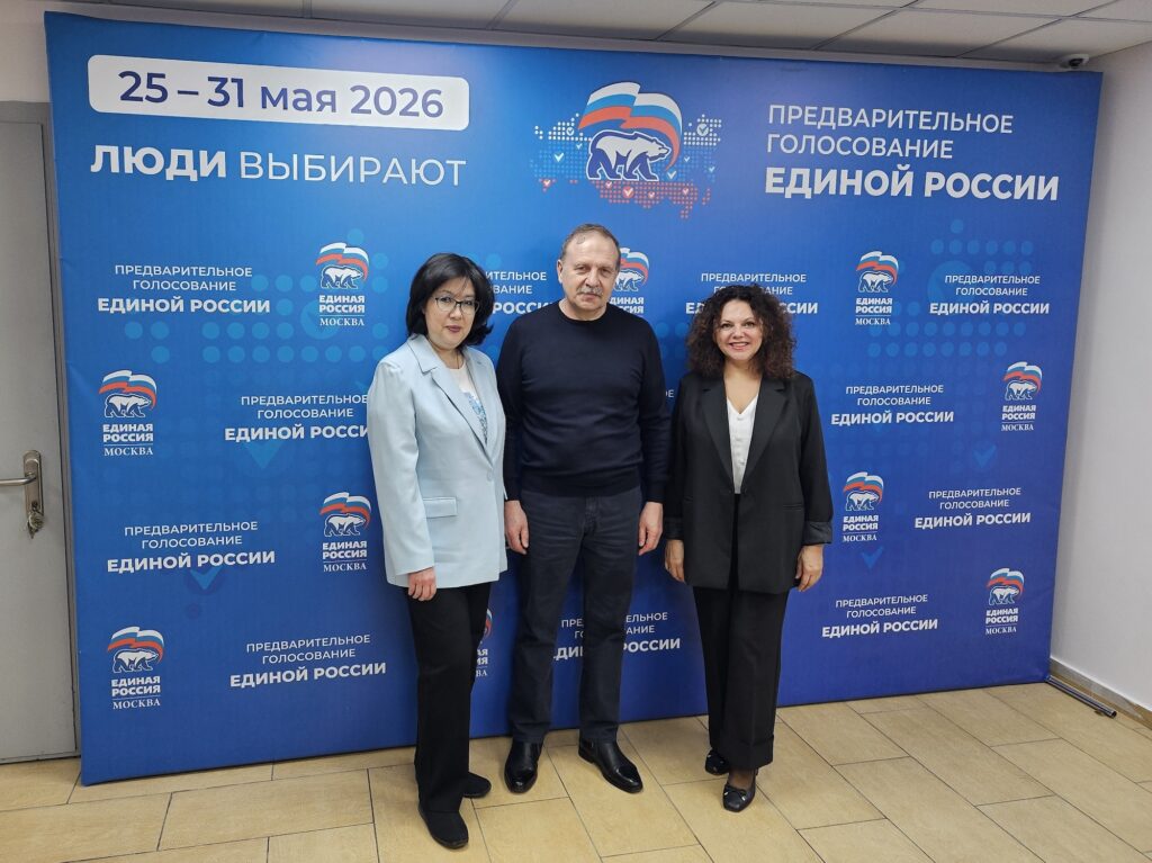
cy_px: 432
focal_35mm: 24
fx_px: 798
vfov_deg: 56.8
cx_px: 576
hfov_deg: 71.6
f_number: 1.8
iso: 100
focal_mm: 5
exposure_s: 1/100
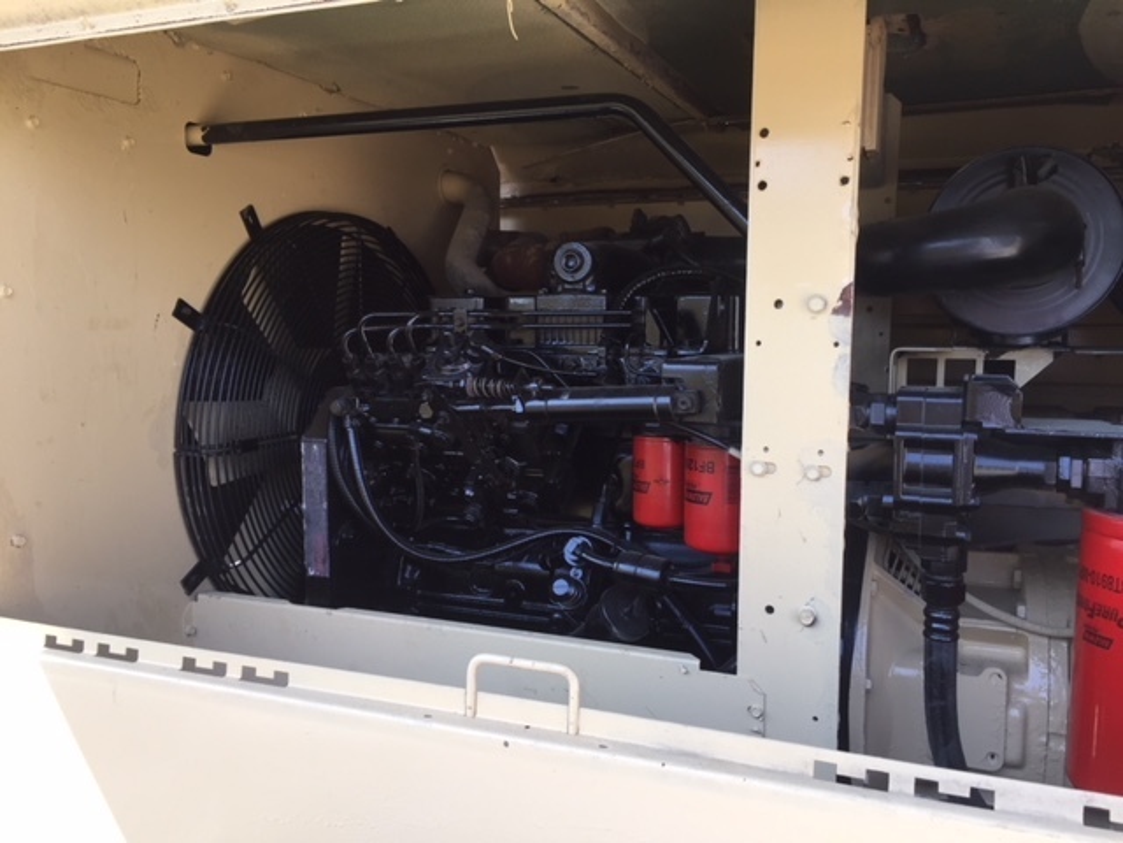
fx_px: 941
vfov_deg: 48.2
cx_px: 562
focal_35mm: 29
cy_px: 422
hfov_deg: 61.7
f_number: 2.2
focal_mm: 4.15
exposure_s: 1/226
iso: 32
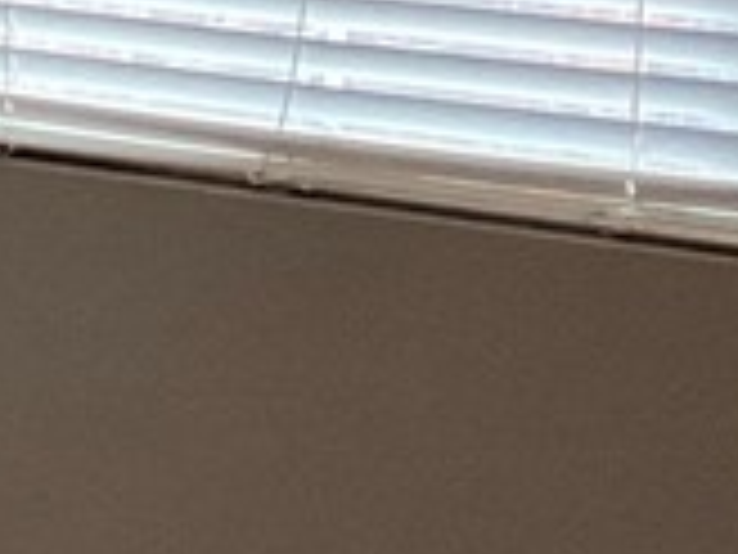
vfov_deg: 8.1
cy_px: -198
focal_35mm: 181
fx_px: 3859
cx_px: -1462
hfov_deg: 8.9
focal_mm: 3
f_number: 1.8
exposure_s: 1/60
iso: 100
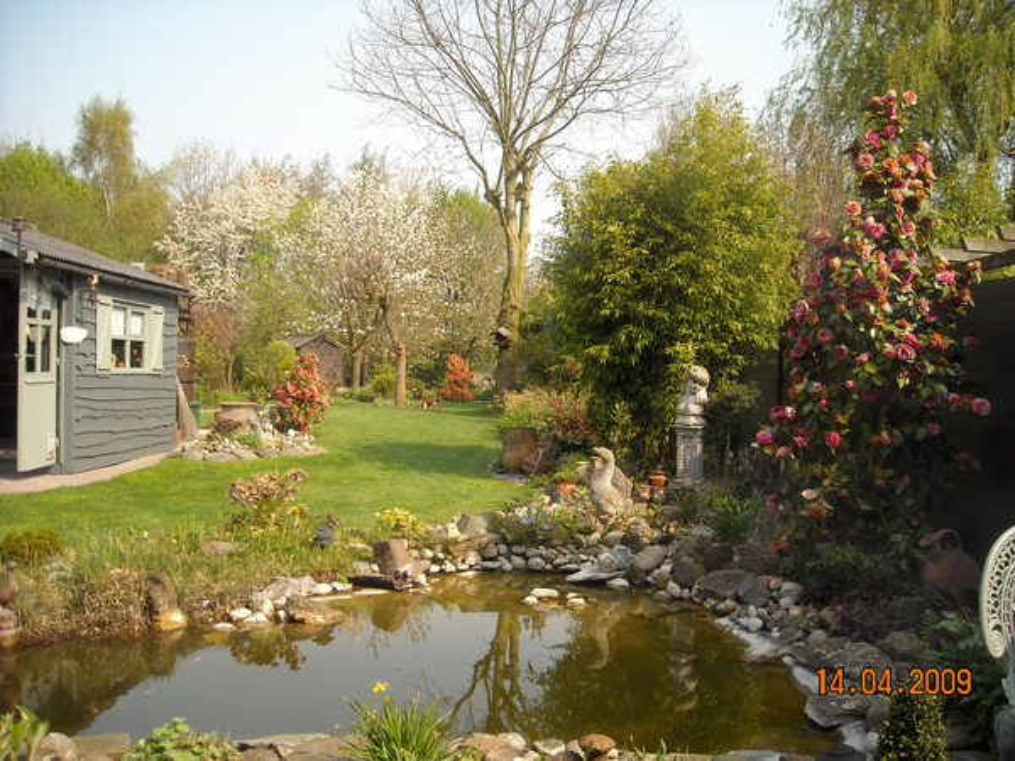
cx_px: 508
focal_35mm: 35
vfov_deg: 40.7
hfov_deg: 52.6
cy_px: 380
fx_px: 1026
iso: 64
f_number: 2.8
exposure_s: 1/384
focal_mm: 5.7
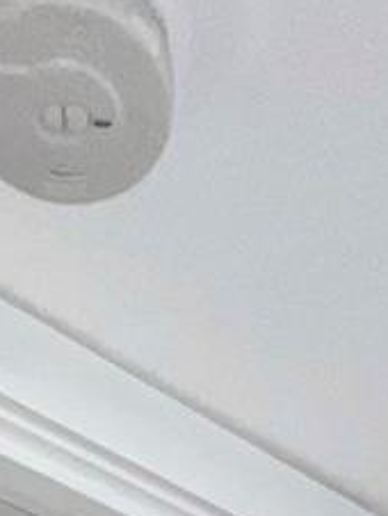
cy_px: 1313
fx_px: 1029
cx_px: 128
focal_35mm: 69
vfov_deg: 14.2
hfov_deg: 21.3
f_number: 1.8
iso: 64
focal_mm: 1.57
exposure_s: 1/82
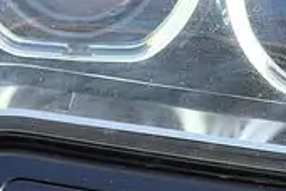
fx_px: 4012
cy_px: 132
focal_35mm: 505
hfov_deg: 4.1
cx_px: 350
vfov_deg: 2.7
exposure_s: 1/200
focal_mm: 50.5
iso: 320
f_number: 5.6
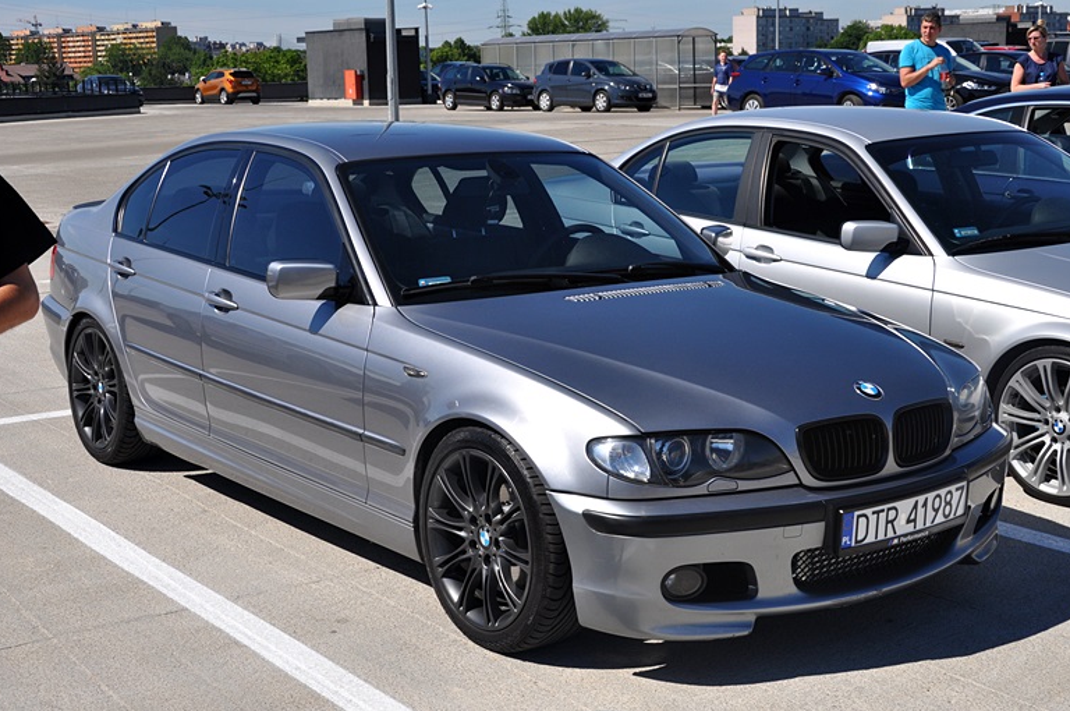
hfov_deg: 39.6
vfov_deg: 26.9
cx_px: 550
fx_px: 1484
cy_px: 367
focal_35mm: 50
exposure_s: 1/400
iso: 200
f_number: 10
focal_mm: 32
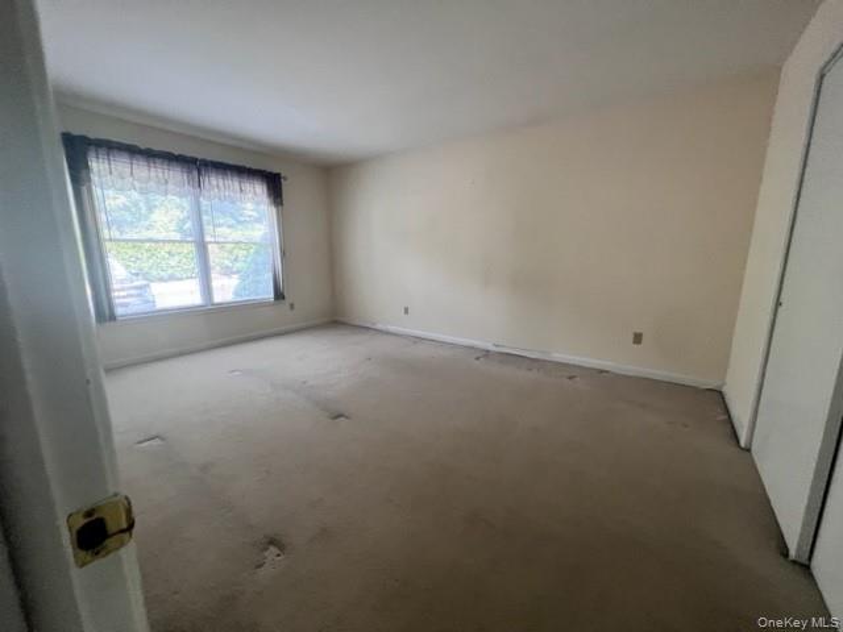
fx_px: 317
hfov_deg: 106.2
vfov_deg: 89.9
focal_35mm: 13
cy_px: 316
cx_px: 422
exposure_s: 1/60
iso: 250
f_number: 1.8
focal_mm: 1.57
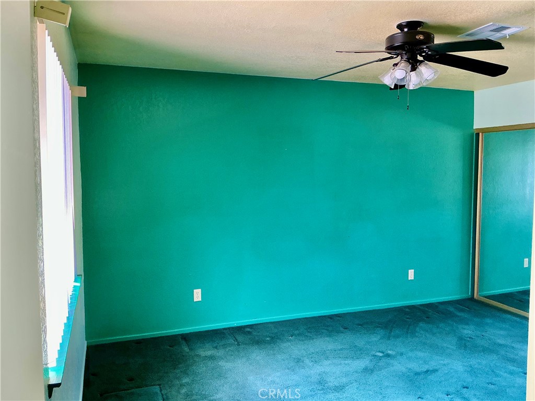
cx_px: 268
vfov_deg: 48.2
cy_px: 200
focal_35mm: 29
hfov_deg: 61.7
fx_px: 448
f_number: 1.8
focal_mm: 3
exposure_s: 1/60
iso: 160
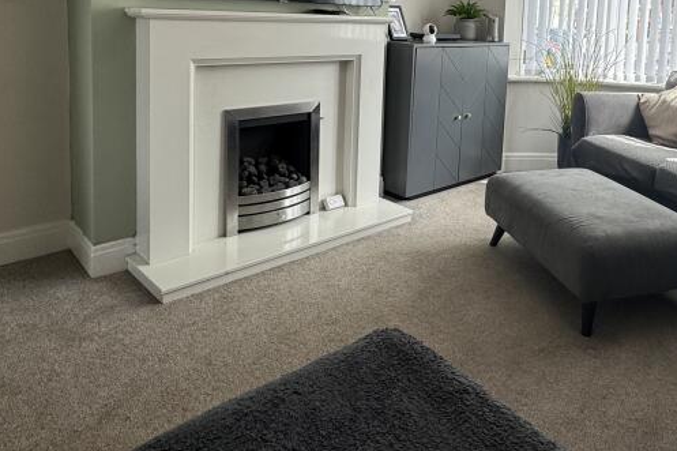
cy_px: 61
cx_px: 451
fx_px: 564
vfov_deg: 40.8
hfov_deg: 60.5
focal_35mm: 30
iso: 40
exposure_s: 1/122
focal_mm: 2.22
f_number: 2.2
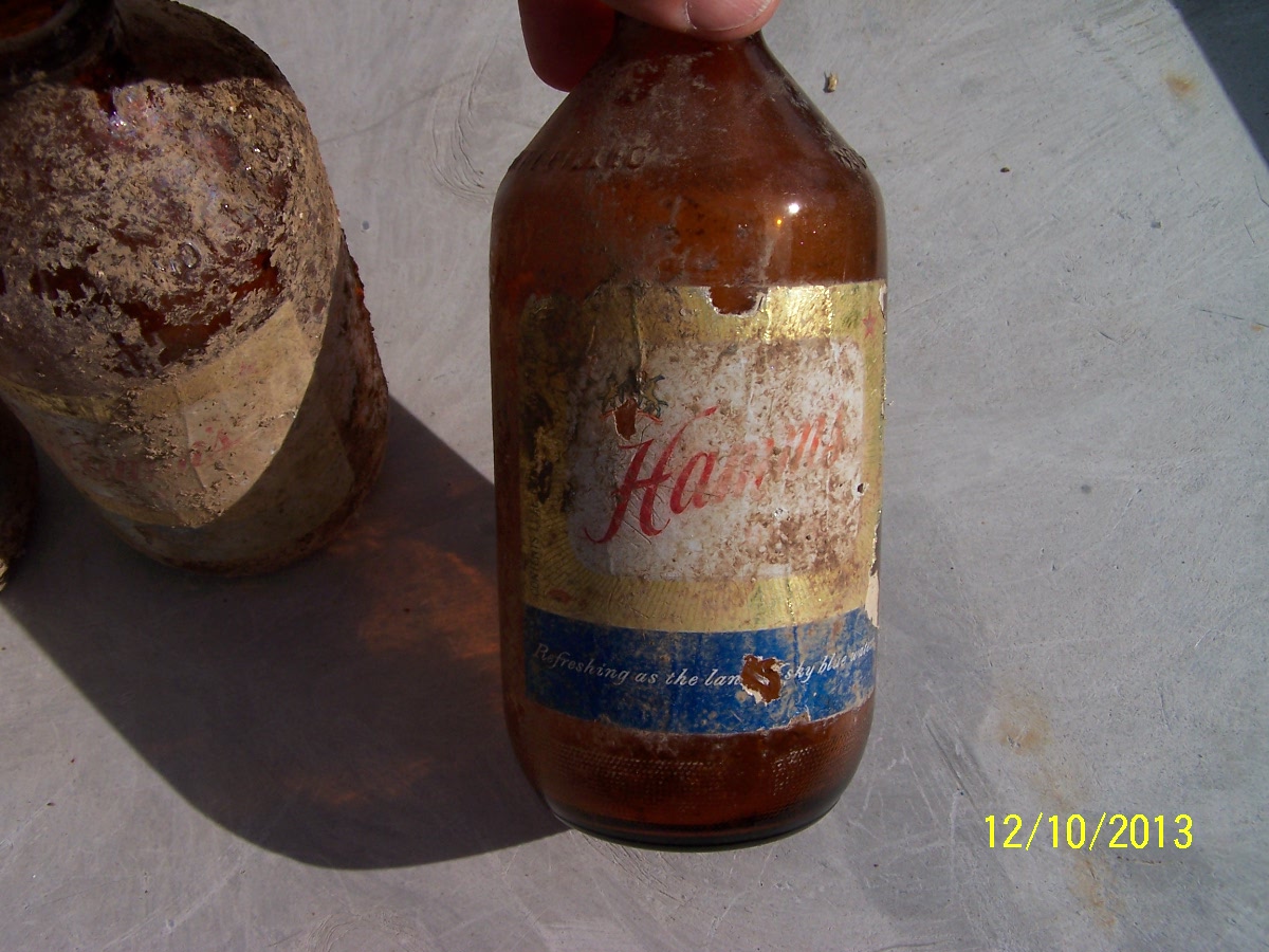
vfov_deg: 37.7
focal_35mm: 38
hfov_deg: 49.0
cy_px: 476
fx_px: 1393
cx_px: 634
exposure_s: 1/1000
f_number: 5.6
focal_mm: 6.3
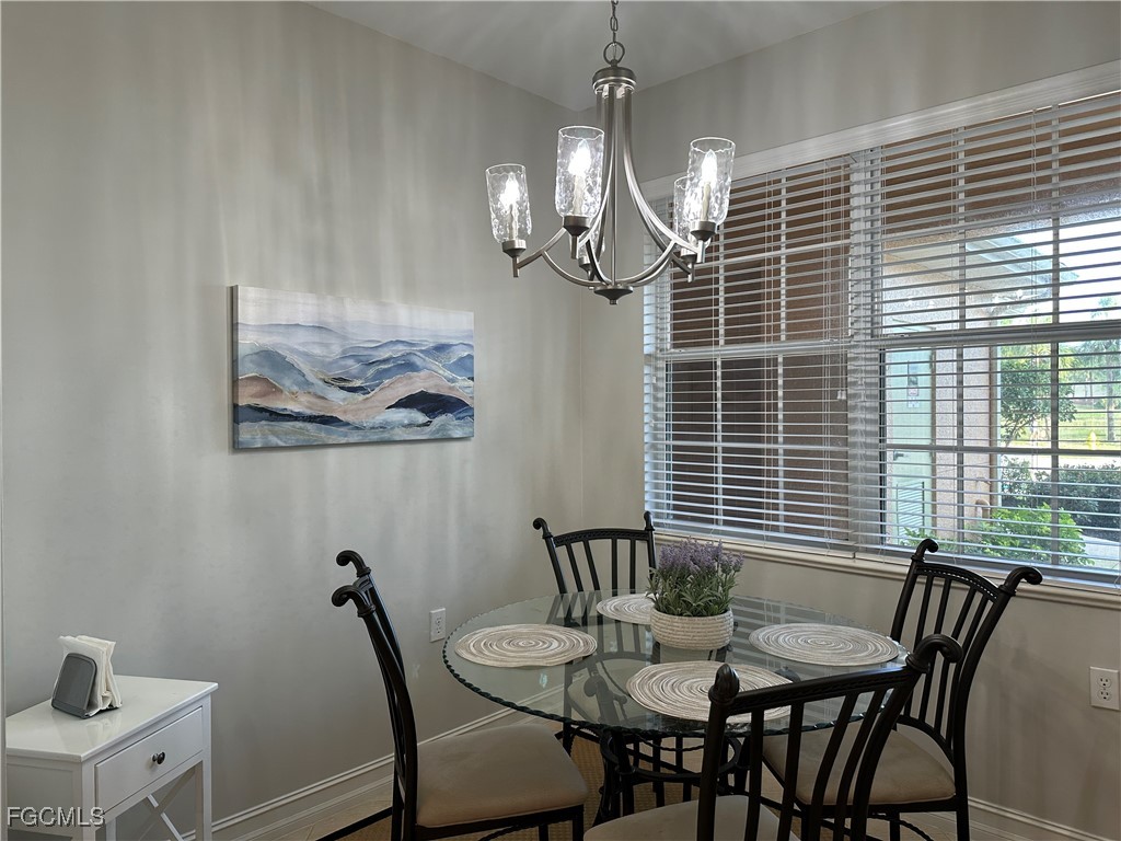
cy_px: 420
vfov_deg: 56.8
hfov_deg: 71.6
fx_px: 777
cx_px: 560
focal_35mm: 24
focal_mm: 6.86
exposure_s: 1/120
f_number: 1.78
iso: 125
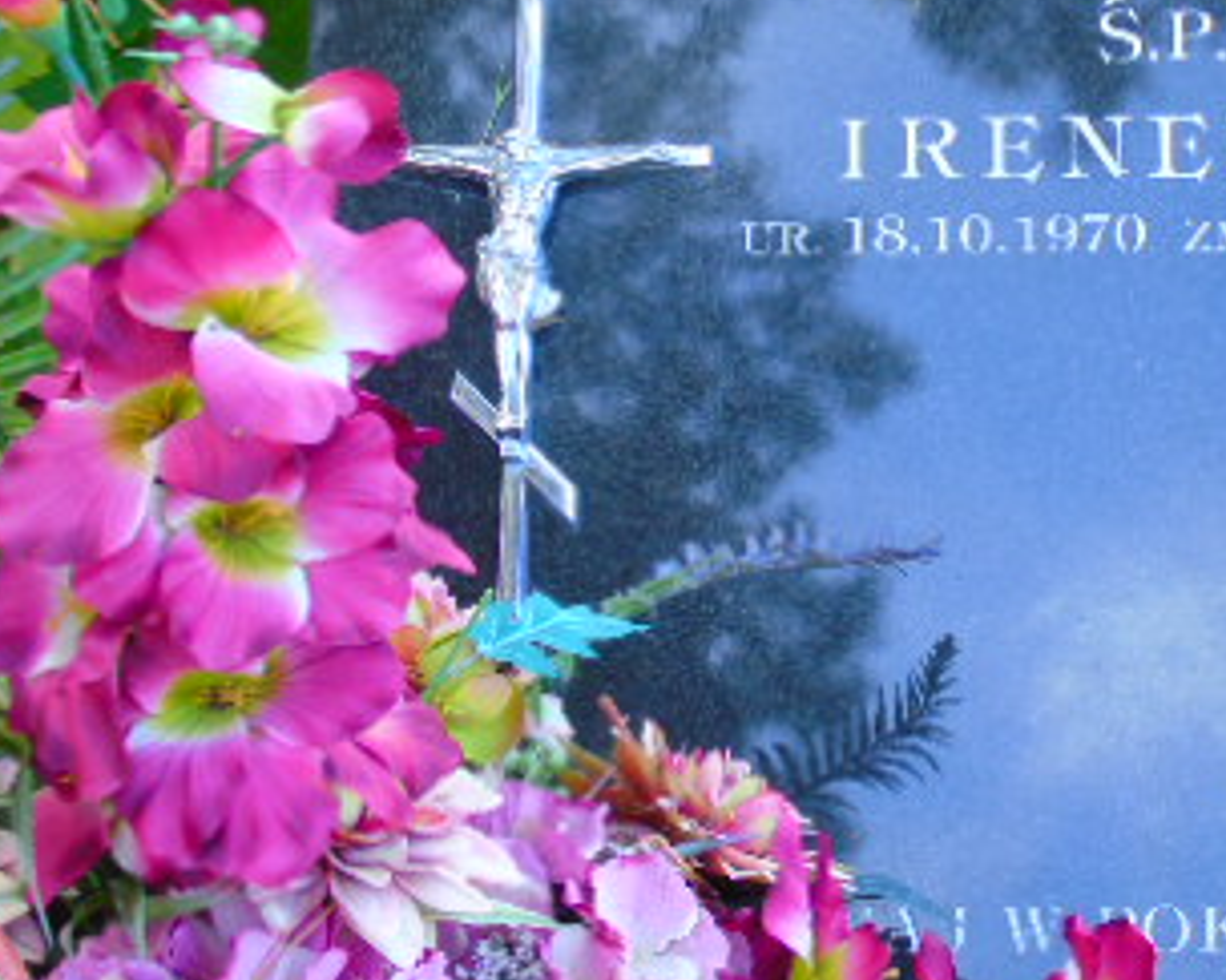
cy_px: 419
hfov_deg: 17.2
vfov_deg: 13.9
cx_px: 940
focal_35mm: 111
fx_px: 4026
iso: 100
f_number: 4.3
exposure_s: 1/30
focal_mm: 9.6
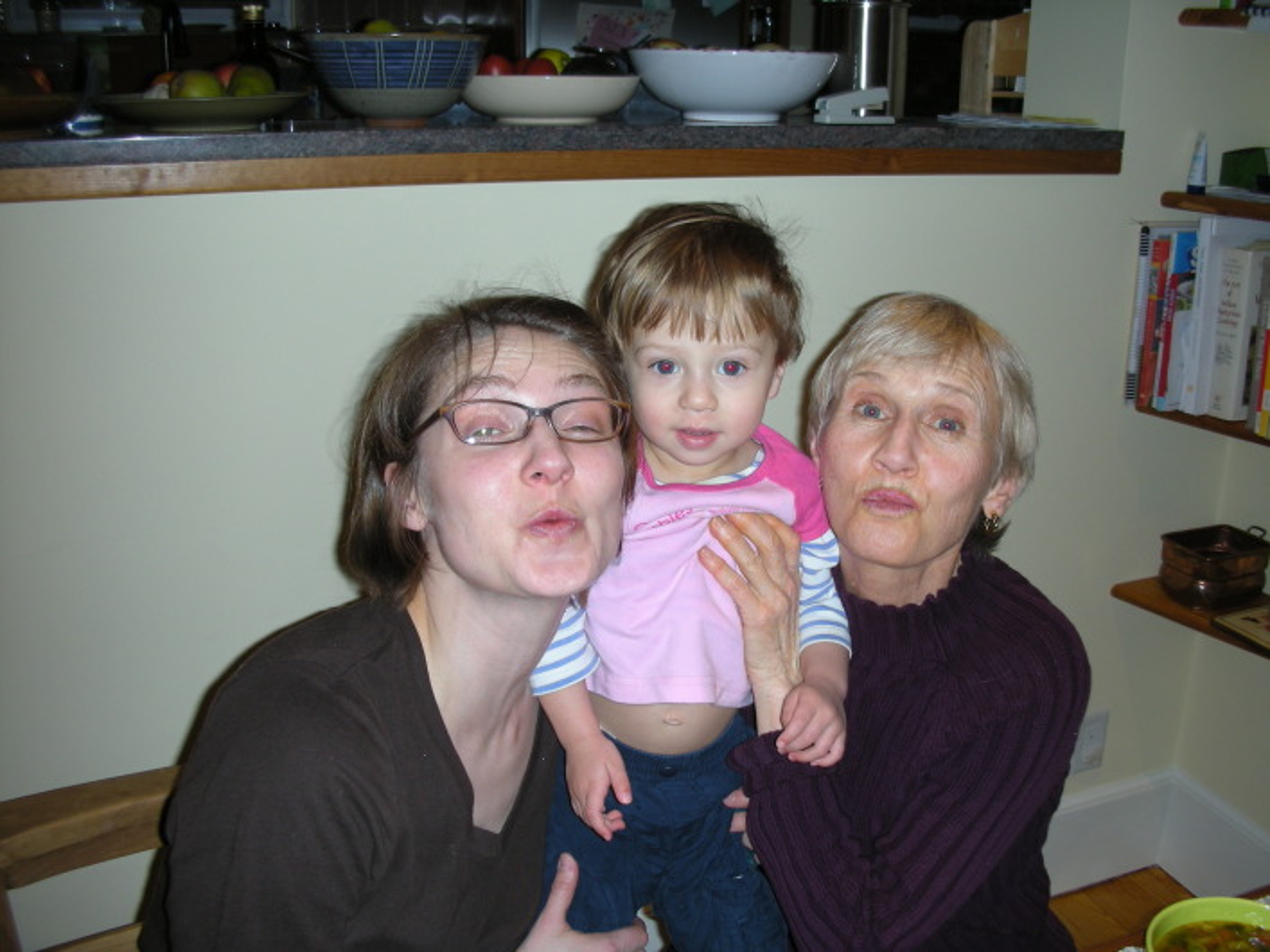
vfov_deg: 40.7
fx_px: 1284
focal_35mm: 35
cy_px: 476
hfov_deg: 52.6
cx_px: 635
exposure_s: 1/60
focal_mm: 5.8
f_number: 2.8
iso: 50
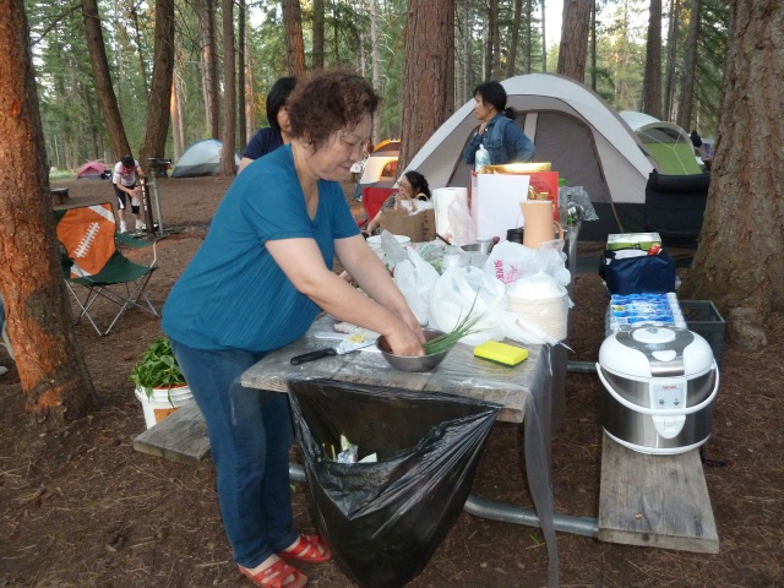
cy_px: 294
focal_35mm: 25
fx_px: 566
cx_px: 392
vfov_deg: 54.9
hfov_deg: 69.4
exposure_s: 1/30
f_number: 3.3
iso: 400
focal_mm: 4.1
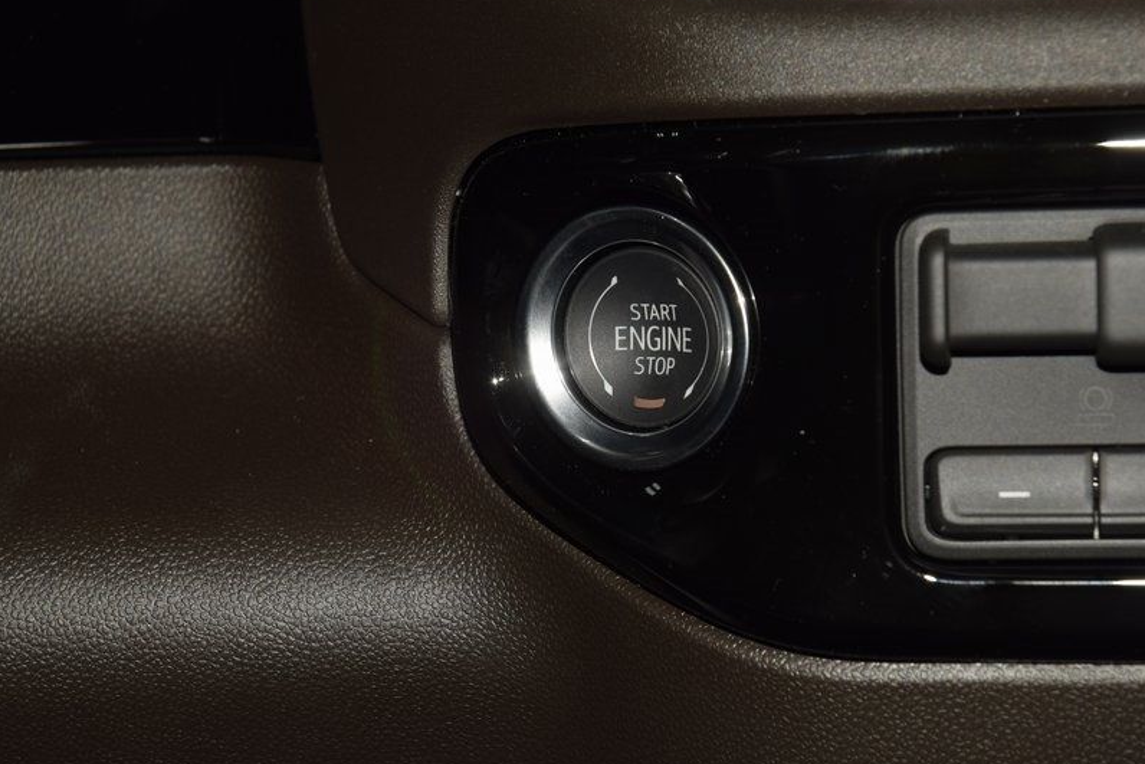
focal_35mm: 135
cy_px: 332
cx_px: 663
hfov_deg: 15.2
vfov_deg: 10.2
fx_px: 4294
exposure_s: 1/125
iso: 100
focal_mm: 70
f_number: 8
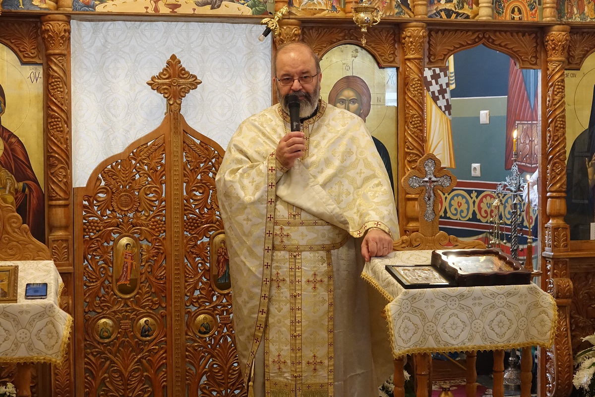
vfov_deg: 19.5
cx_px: 298
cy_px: 198
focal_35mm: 70
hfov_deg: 28.8
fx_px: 1157
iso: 1600
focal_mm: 25.61
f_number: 3.5
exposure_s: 1/40
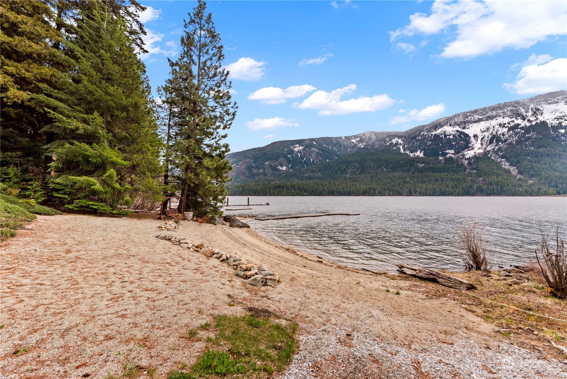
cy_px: 190
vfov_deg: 77.4
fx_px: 236
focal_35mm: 15
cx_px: 284
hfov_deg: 100.4
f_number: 8
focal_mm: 15
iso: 100
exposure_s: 1/640
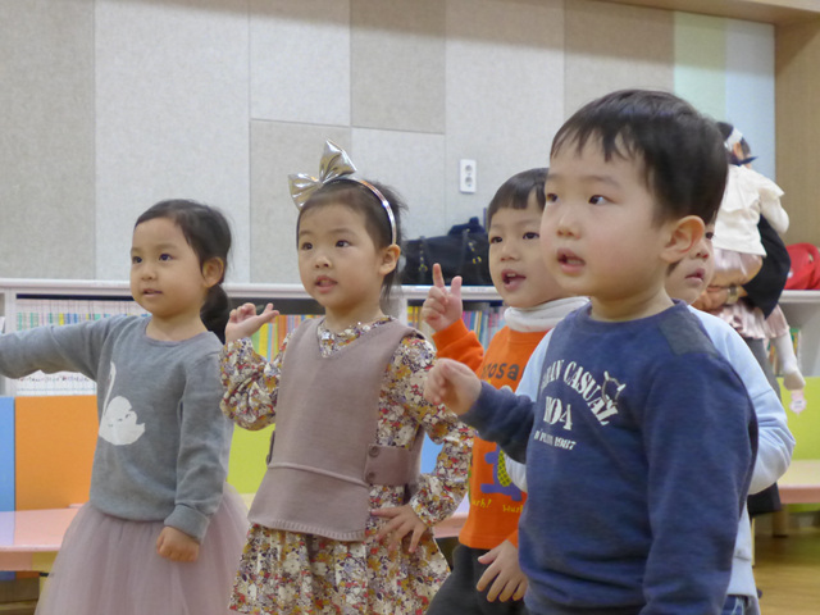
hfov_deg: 21.8
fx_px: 2132
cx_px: 410
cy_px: 308
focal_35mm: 90
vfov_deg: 16.4
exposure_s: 1/400
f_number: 2.3
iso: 1600
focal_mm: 17.7
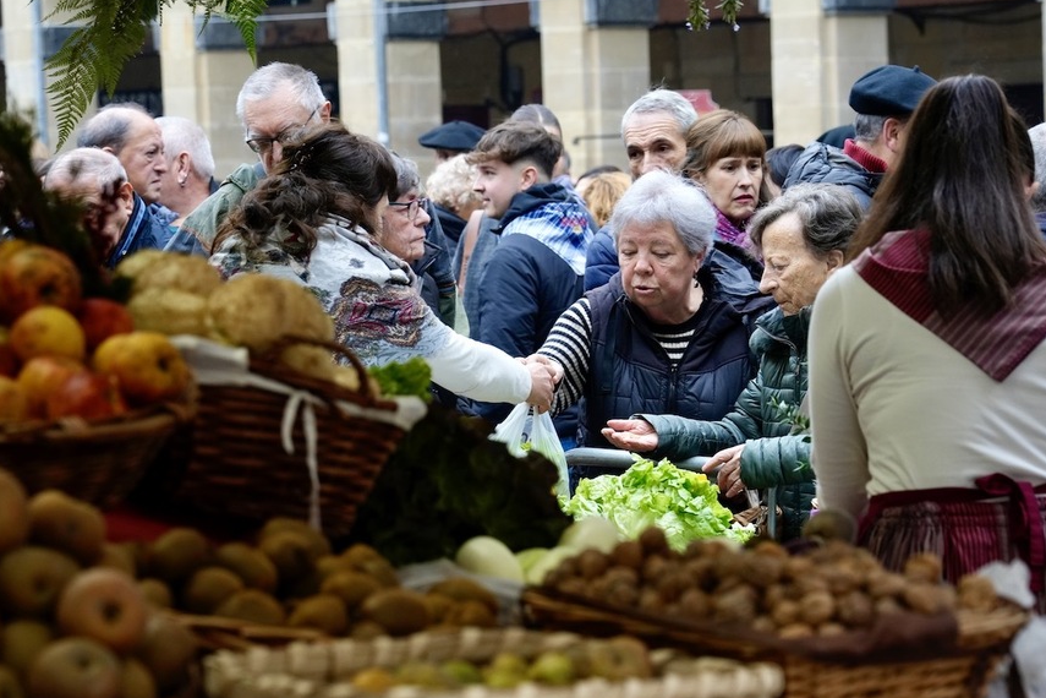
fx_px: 3341
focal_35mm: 115
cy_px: 369
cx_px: 551
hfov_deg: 17.8
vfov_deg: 11.9
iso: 1600
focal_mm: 105
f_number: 6.3
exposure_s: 1/125
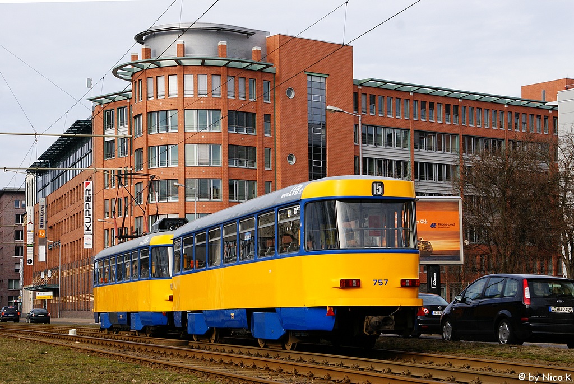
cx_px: 287
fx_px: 1317
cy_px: 192
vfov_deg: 16.6
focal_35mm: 82
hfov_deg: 24.6
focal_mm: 55
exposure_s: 1/500
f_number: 10
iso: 400
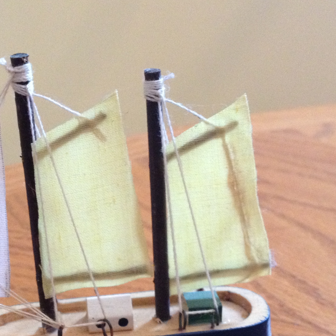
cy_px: 250
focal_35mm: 72
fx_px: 791
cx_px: 129
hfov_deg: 23.9
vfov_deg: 23.8
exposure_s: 1/20
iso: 320
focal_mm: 4.28
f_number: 2.4
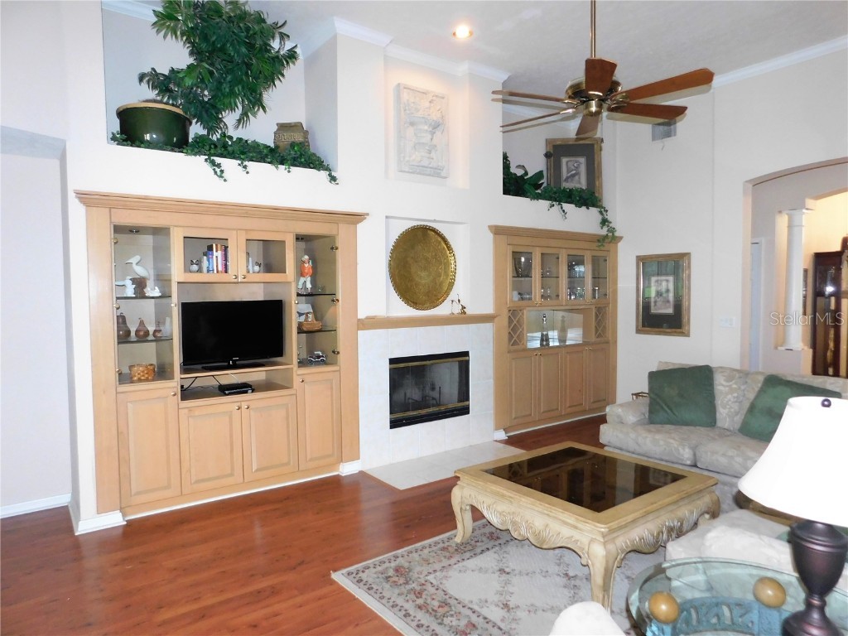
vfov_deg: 58.9
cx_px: 424
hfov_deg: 73.9
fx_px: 563
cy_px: 318
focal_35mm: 23
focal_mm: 4
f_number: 3
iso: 250
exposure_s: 1/30
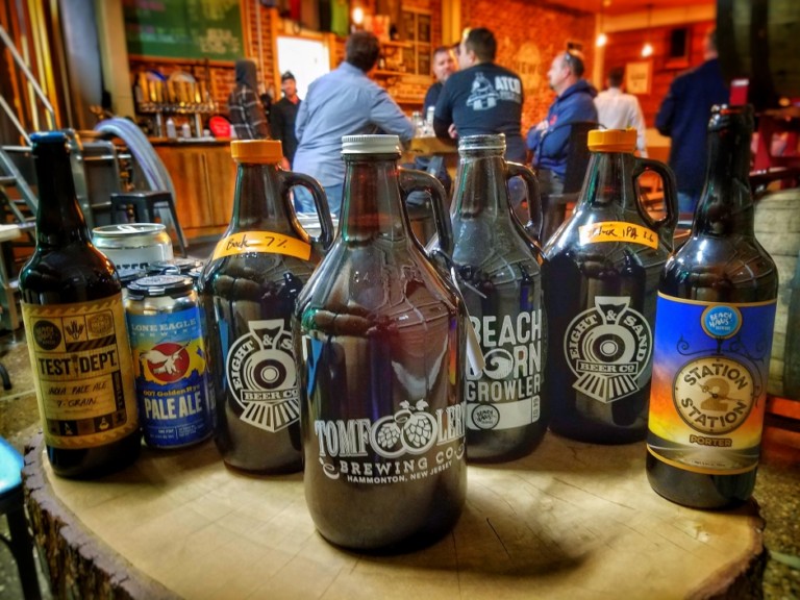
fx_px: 601
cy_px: 300
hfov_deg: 67.3
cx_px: 400
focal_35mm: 26
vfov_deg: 53.1
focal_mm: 4.2
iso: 320
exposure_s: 1/6
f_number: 1.7
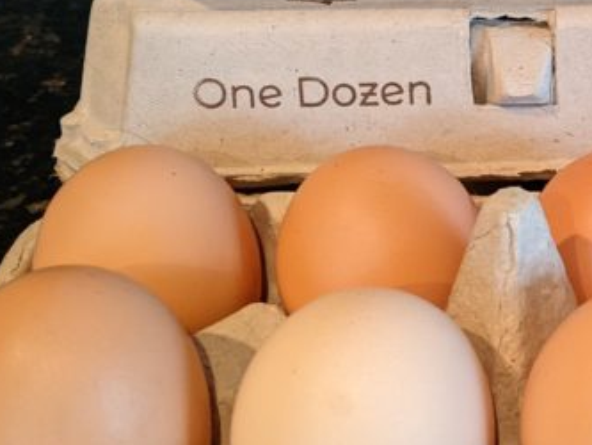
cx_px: 688
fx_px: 1420
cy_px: 68
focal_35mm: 83
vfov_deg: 17.6
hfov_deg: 22.0
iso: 255
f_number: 1.8
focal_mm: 4.44
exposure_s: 1/24
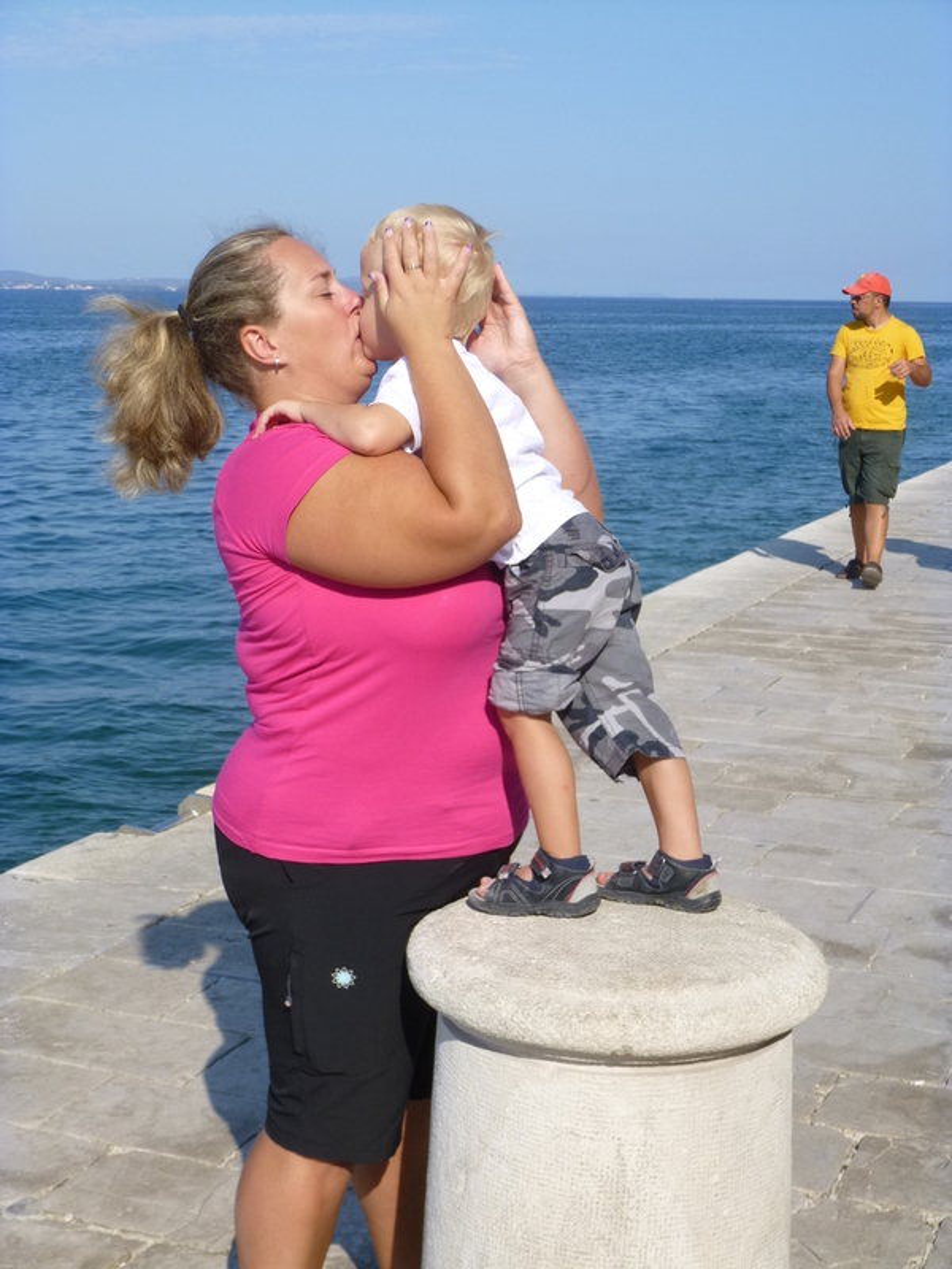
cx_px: 476
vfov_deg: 36.8
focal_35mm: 52
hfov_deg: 28.0
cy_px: 634
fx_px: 1907
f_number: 4.1
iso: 100
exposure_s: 1/640
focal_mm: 9.2
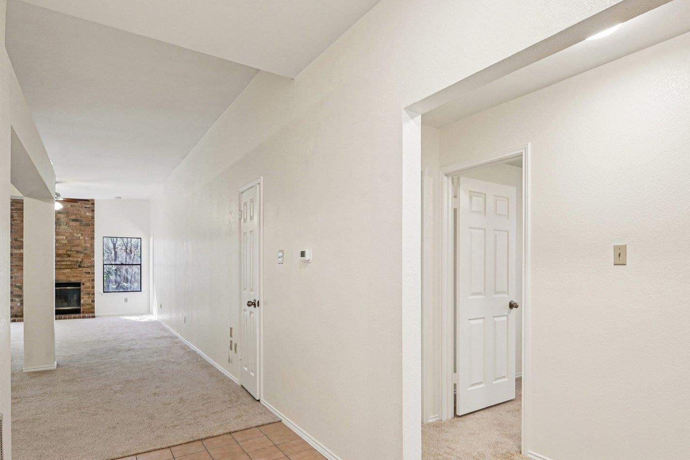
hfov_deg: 83.3
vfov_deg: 61.5
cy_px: 271
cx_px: 402
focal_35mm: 20
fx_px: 383
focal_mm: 14
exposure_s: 1/40
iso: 800
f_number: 8
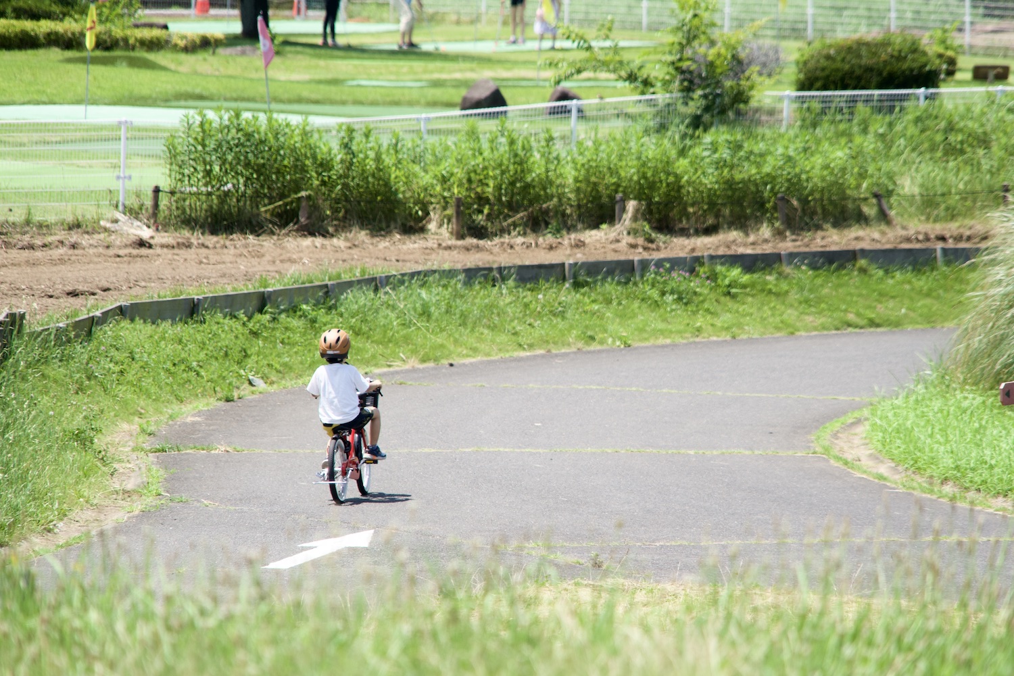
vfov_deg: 5.7
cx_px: 507
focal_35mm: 240
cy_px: 338
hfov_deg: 8.6
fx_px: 6759
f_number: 6.3
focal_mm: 240
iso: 400
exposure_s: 1/1000
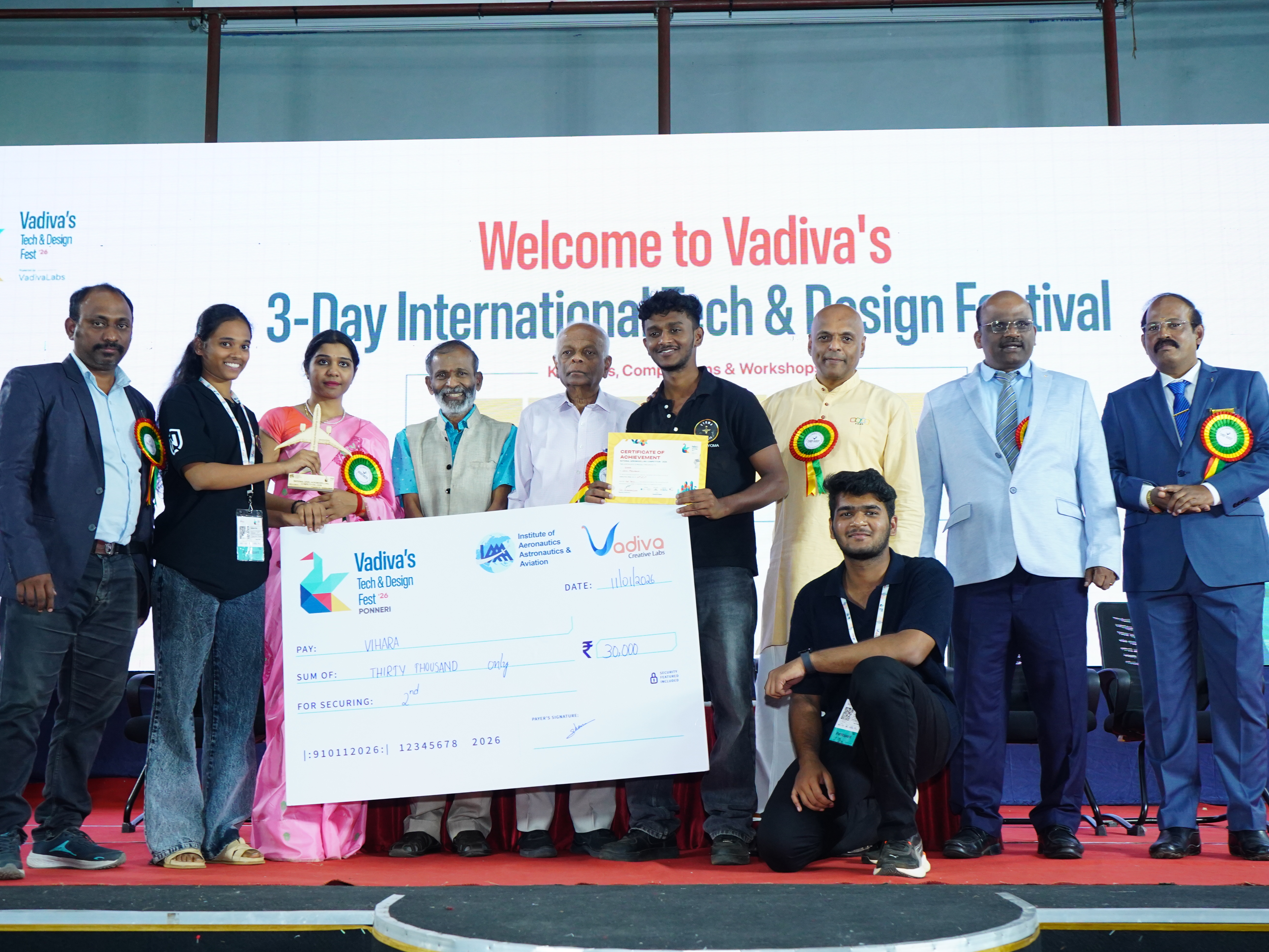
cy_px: 480
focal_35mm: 41
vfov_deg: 35.1
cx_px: 647
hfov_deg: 45.8
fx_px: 1503
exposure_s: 1/160
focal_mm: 37
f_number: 6.3
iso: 2500
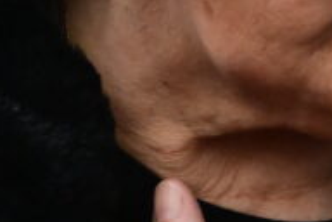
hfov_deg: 6.6
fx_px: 2877
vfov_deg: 4.4
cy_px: 343
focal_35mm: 312
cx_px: 391
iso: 8000
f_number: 13
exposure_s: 1/1000
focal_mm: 50
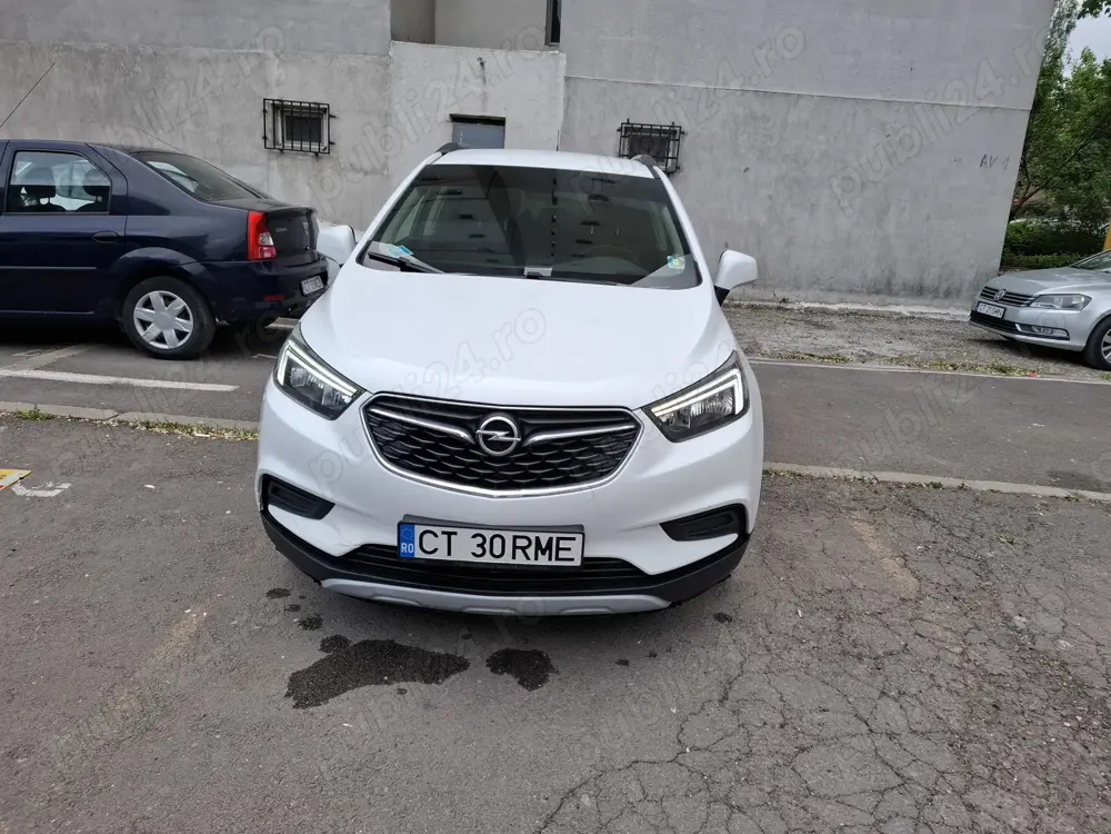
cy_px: 417
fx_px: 738
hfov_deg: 73.9
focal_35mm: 23
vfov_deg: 58.9
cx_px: 556
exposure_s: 1/170
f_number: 1.8
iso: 50
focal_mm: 5.54
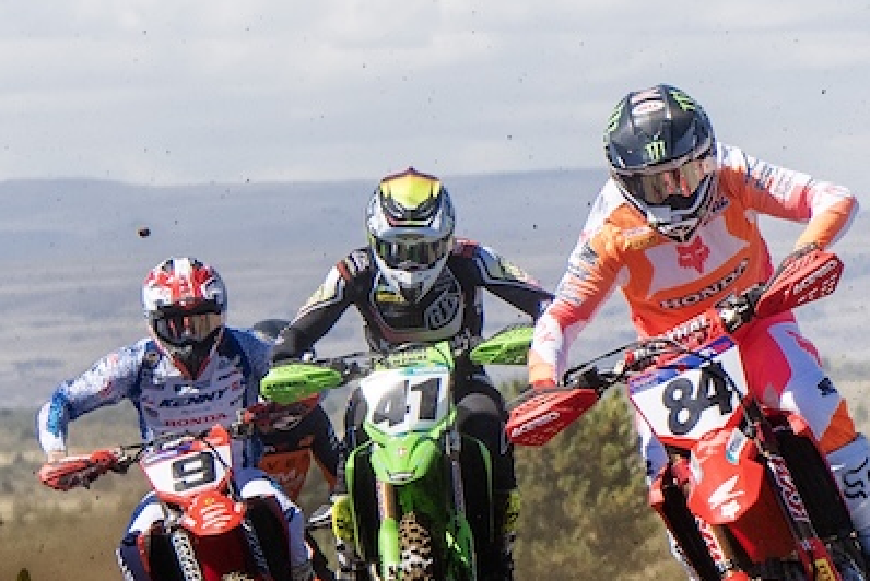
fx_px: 6336
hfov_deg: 7.8
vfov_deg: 5.3
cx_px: 678
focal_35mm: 262
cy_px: 153
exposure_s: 1/1600
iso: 200
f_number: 5.6
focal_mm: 87
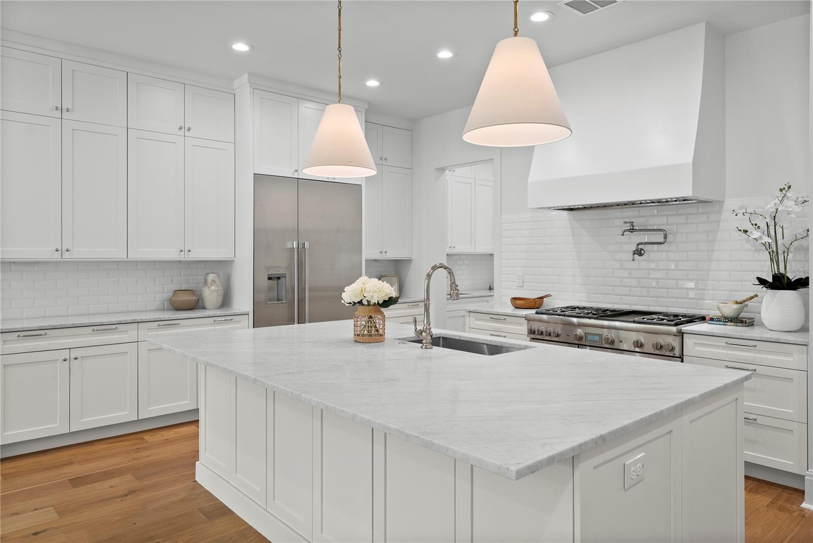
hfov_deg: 73.7
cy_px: 272
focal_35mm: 24
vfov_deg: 53.2
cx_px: 406
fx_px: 542
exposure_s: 1/13
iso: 640
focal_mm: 24
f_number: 7.1
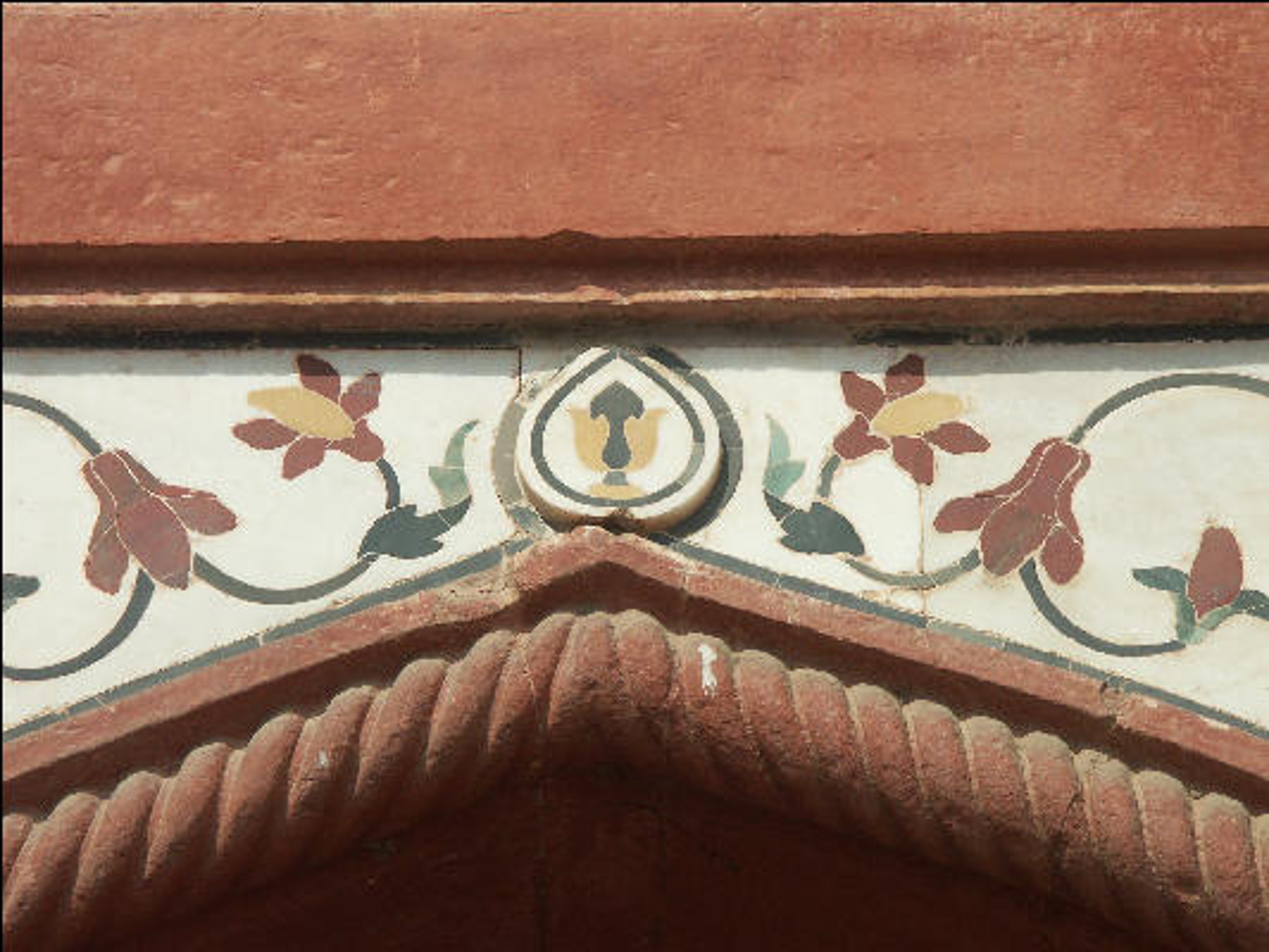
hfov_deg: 9.9
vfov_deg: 7.5
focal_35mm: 199
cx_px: 634
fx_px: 7297
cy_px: 476
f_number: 7.1
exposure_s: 1/640
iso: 100
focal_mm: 50.48
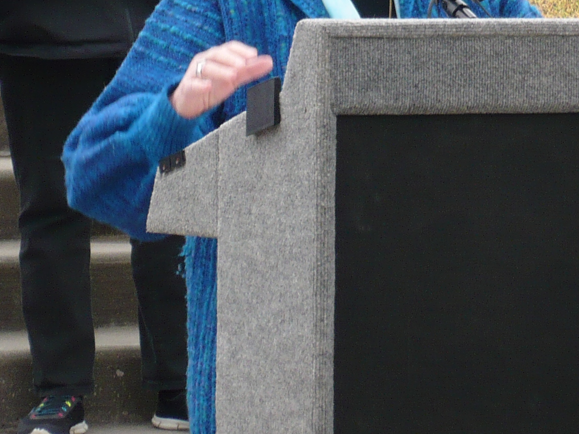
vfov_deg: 5.3
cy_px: -48
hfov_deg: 7.0
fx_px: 4717
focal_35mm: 282
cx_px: 324
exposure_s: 1/125
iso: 100
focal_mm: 17.4
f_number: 5
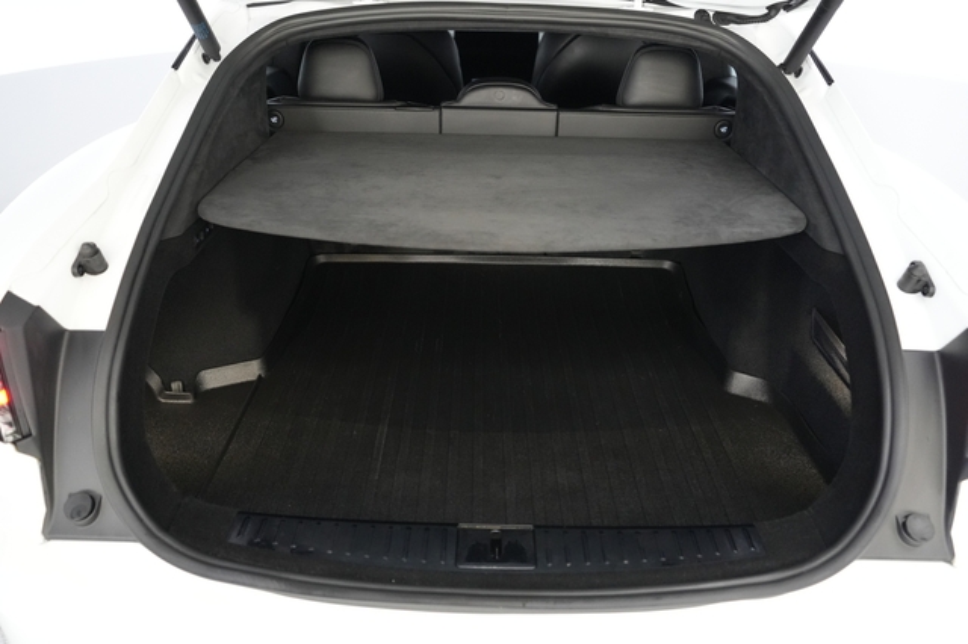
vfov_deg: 46.4
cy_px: 322
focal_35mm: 28
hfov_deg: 65.5
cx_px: 484
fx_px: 752
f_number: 2.8
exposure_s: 1/160
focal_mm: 28
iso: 5000
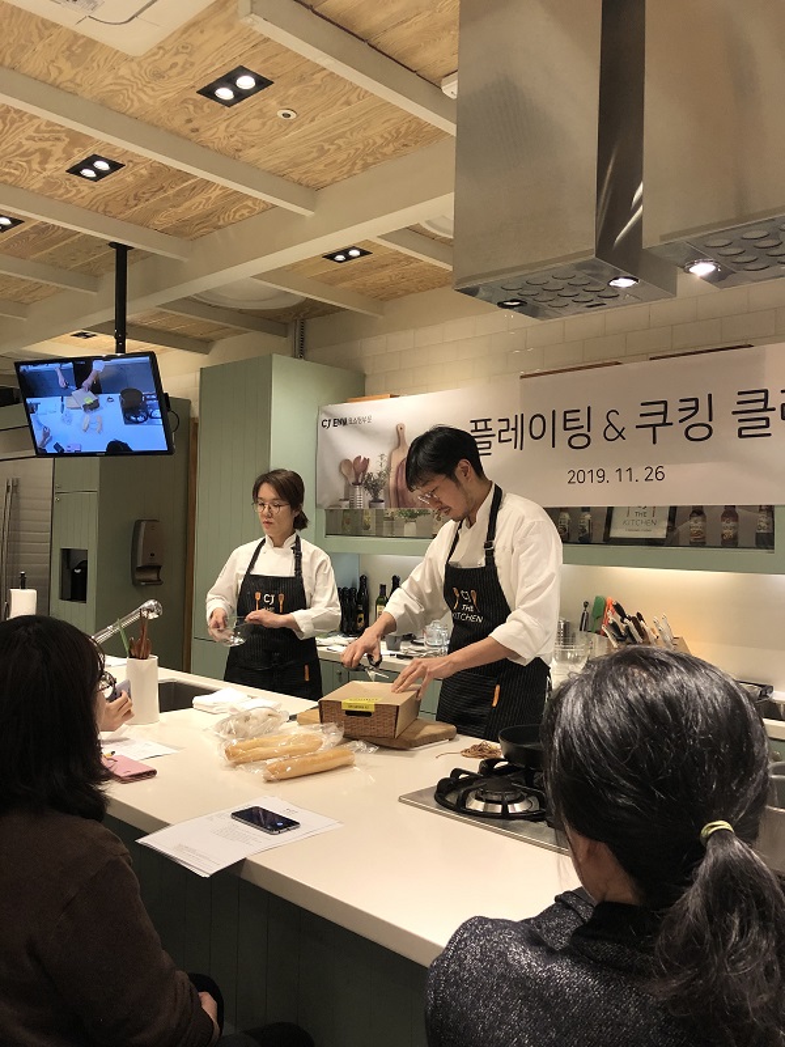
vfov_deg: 63.4
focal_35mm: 28
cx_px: 392
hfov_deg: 49.7
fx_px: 847
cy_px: 524
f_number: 1.8
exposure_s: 1/120
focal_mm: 4
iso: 160
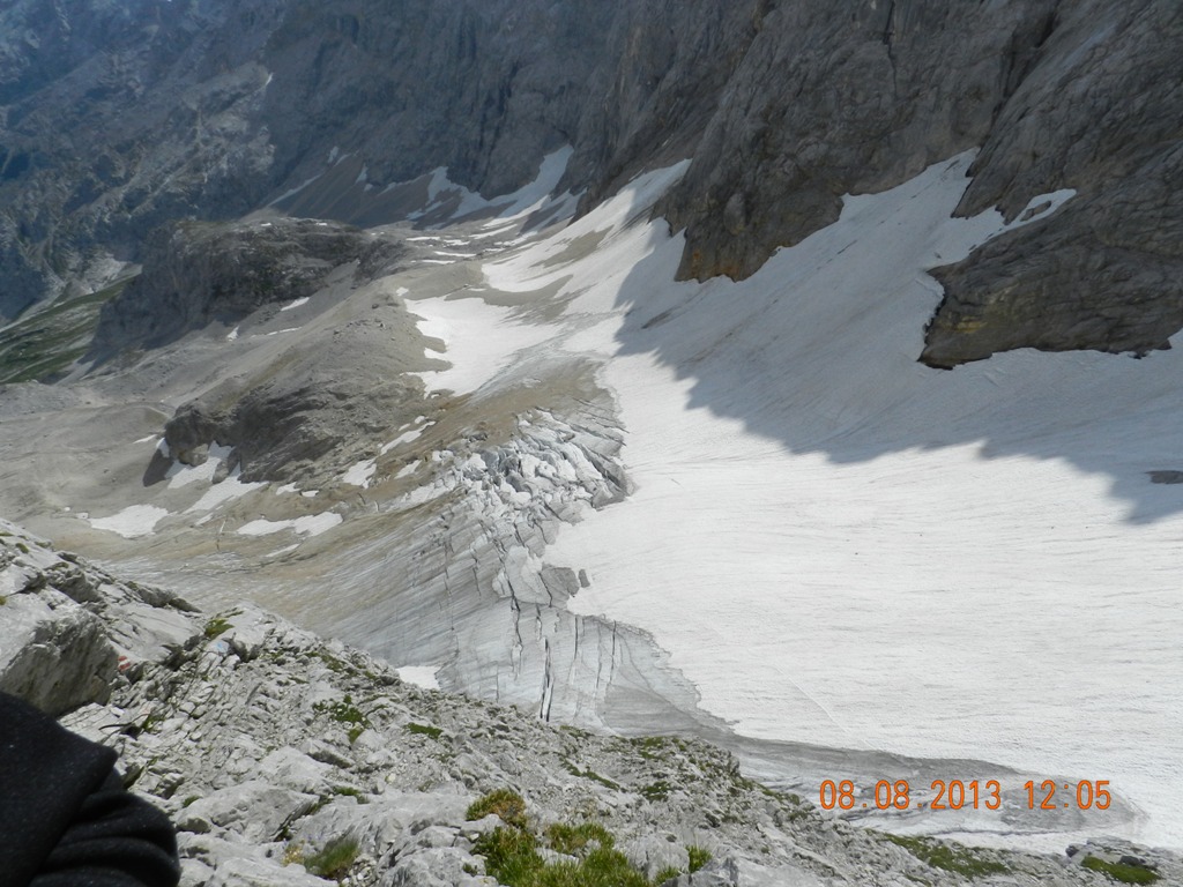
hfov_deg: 73.9
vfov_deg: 58.9
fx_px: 786
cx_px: 592
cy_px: 444
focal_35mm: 23
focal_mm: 4
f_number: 5.6
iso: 160
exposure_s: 1/1000
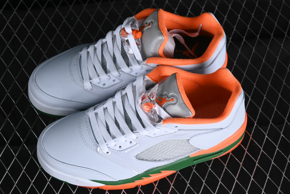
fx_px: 612
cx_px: 143
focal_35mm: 76
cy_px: 98
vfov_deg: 18.0
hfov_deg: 26.6
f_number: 7.1
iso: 160
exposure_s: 1/80
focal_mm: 50
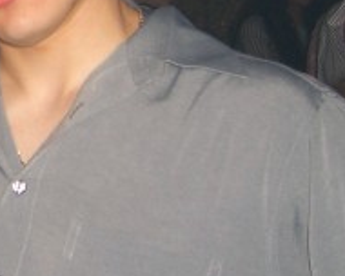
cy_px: 54
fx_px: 1195
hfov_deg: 15.7
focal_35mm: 117
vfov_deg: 13.1
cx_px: -91
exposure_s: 1/60
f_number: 2.8
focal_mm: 7.9
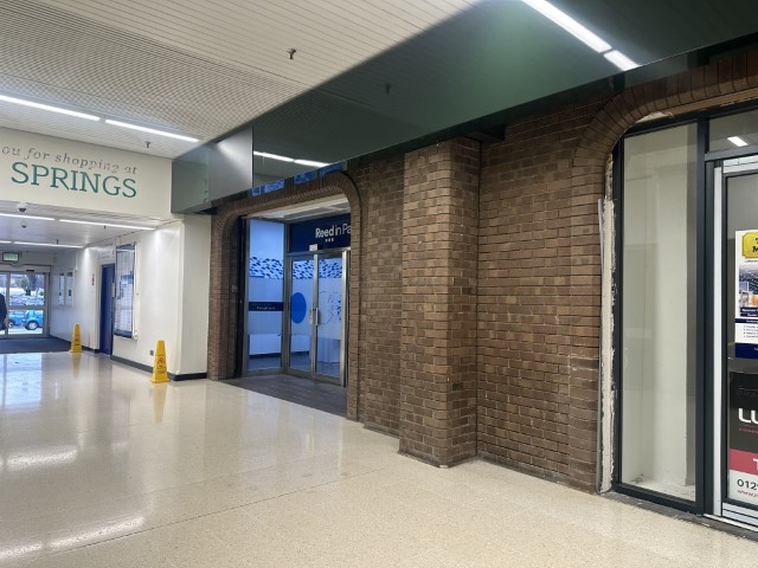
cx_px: 379
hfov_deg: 71.6
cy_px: 284
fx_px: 526
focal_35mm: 24
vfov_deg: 56.8
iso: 160
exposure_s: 1/100
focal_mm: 6.86
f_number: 1.78
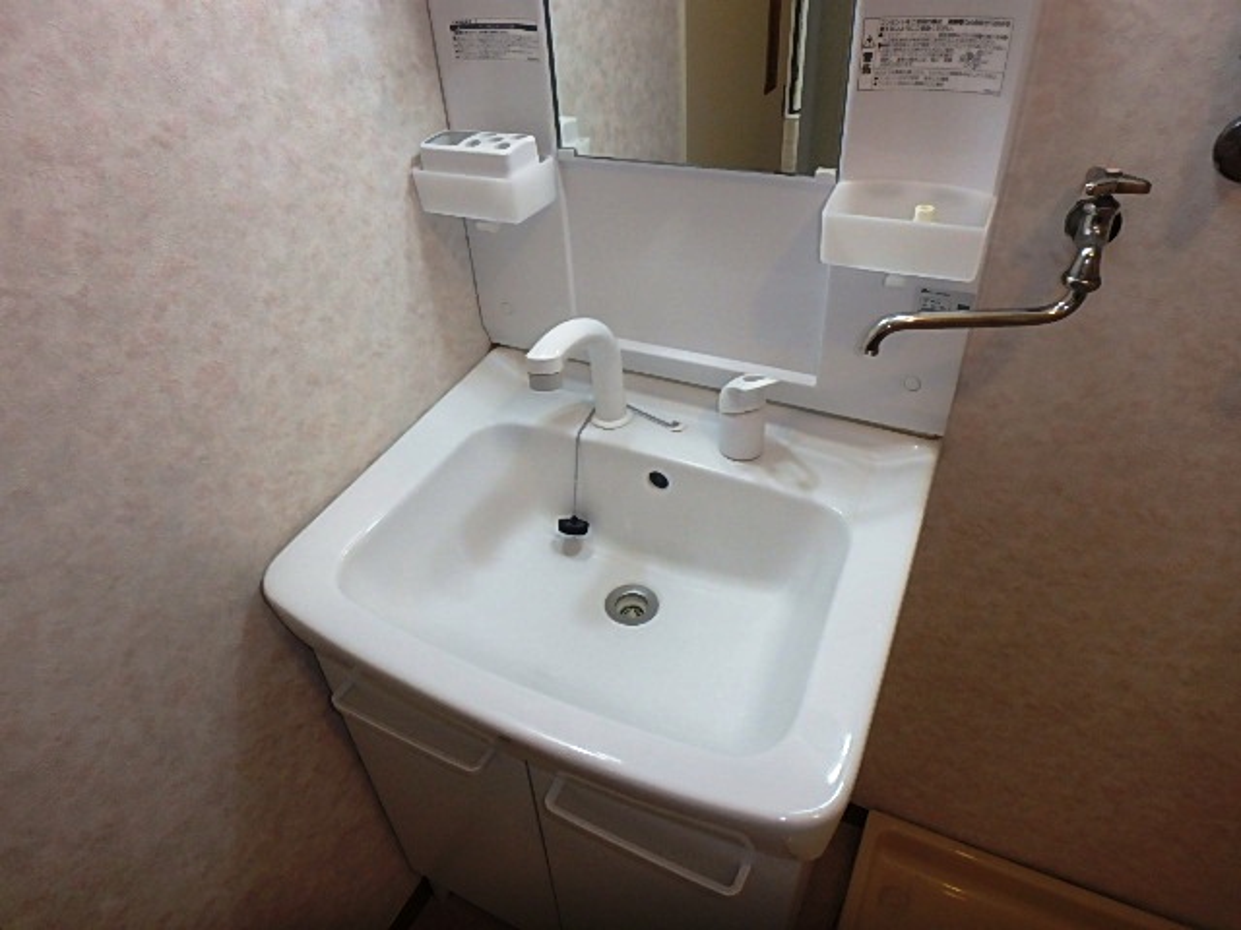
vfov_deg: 63.4
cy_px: 465
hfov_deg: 79.0
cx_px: 620
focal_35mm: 21
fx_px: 753
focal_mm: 3.7
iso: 200
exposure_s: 1/30
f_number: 3.5
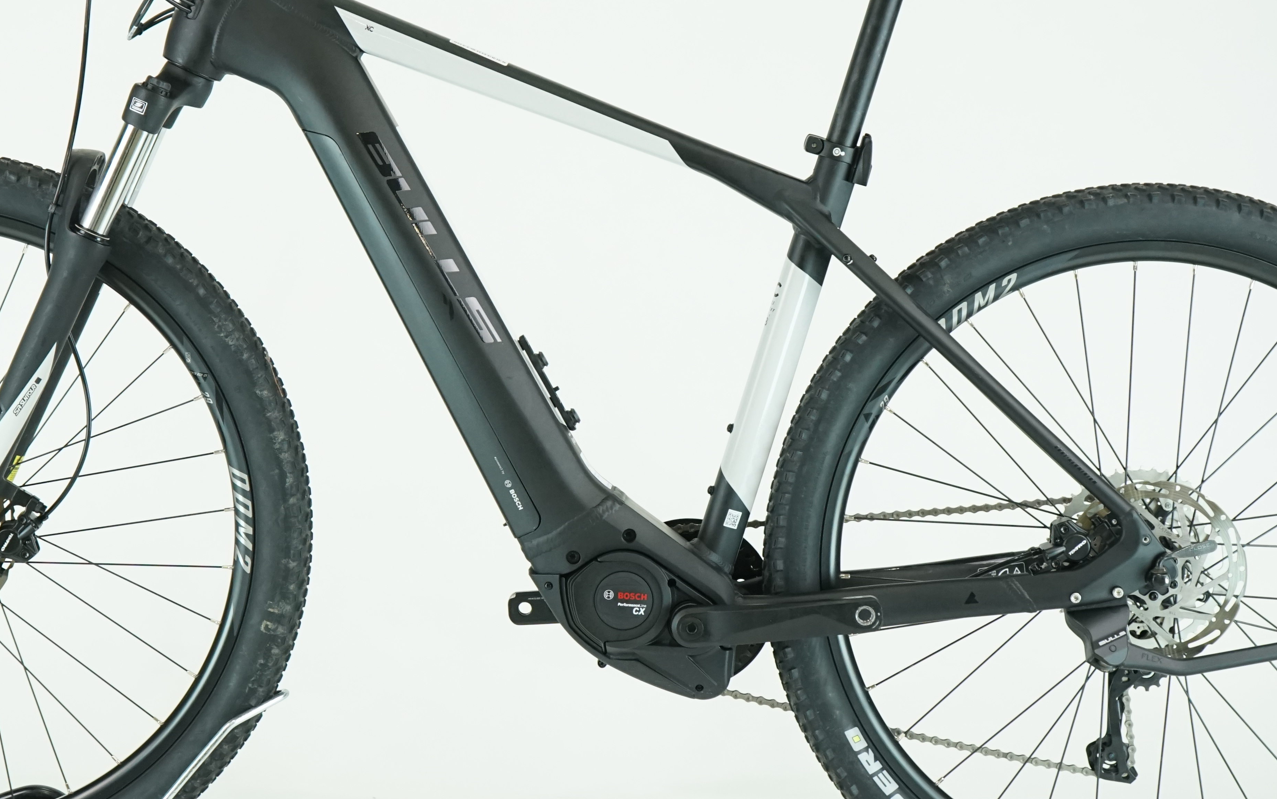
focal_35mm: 86
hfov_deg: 24.1
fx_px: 2993
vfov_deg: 15.2
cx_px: 537
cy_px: 292
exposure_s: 1/200
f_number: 5.6
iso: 1600
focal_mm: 52
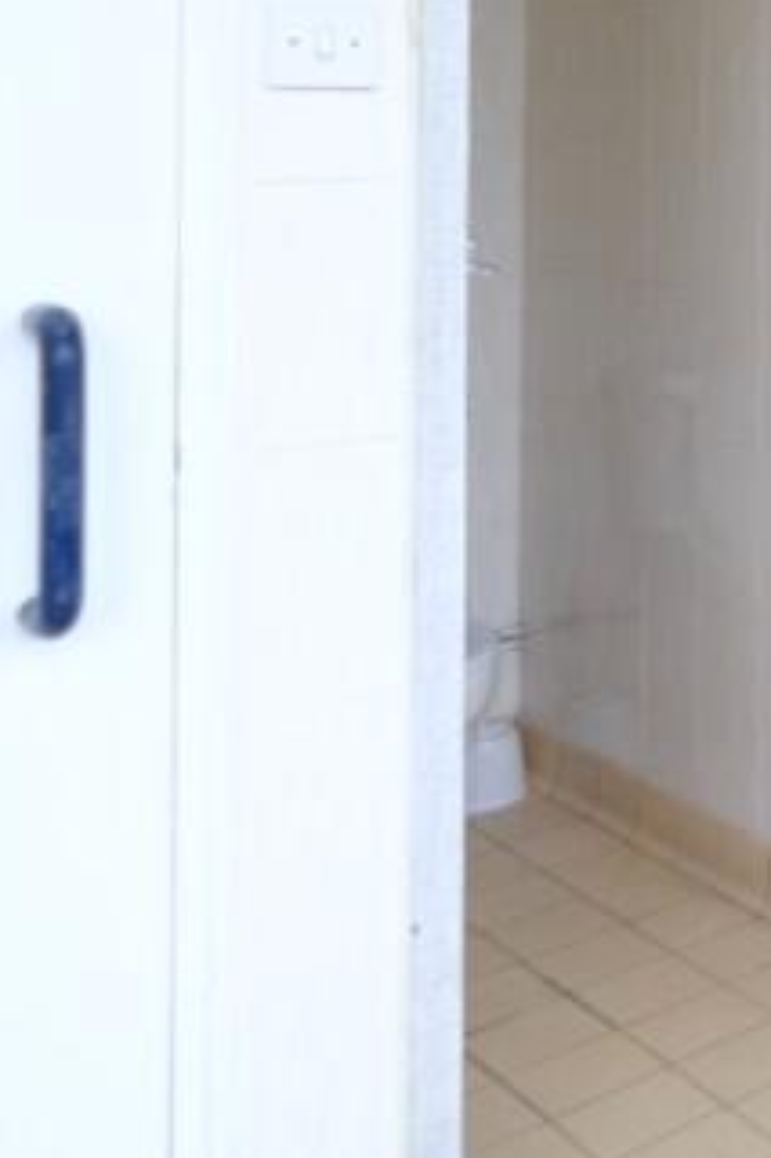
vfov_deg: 37.7
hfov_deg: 17.9
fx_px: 1544
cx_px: 1585
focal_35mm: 48
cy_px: 67
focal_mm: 10
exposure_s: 1/30
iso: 160
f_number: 4
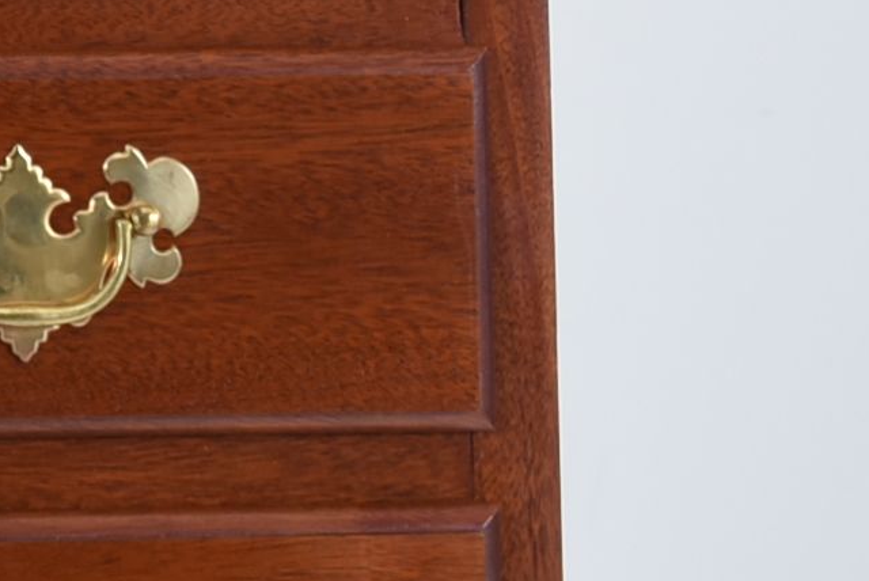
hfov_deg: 11.3
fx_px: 3898
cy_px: -403
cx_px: -971
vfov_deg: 8.3
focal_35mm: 161
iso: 200
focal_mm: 23
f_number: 7.1
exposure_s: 1/100
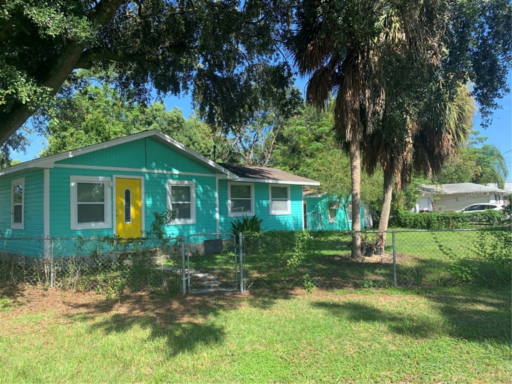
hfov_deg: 67.3
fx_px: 385
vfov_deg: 53.1
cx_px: 256
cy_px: 192
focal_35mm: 26
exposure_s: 1/771
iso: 25
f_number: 1.8
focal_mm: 4.25
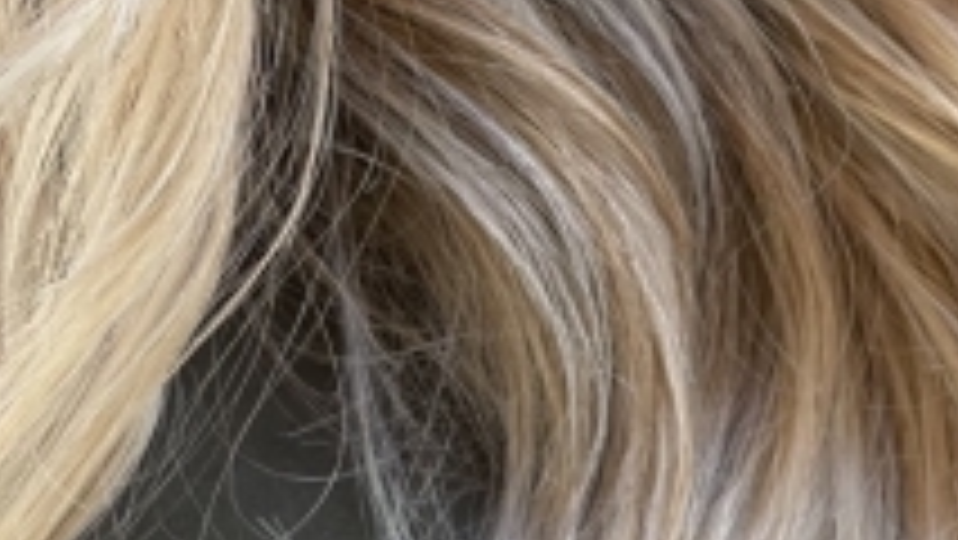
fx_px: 7776
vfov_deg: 4.0
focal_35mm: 306
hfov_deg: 7.0
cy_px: -313
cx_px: 234
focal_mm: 7.5
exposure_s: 1/121
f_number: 2.2
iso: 25
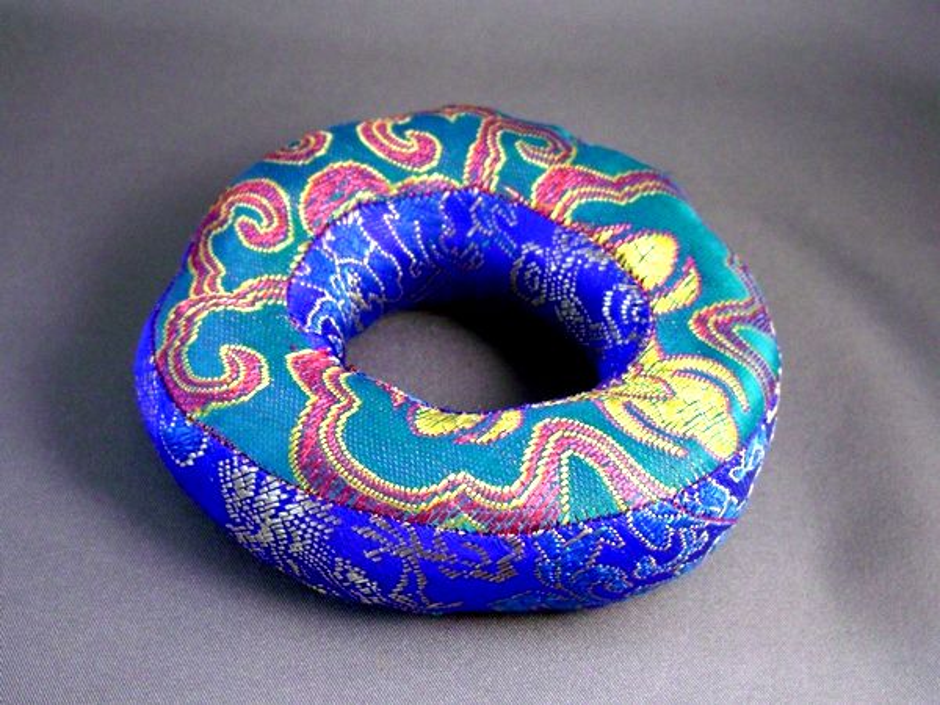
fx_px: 1032
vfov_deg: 37.7
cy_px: 352
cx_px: 470
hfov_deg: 49.0
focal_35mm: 38
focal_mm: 7.9
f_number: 2.8
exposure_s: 1/60
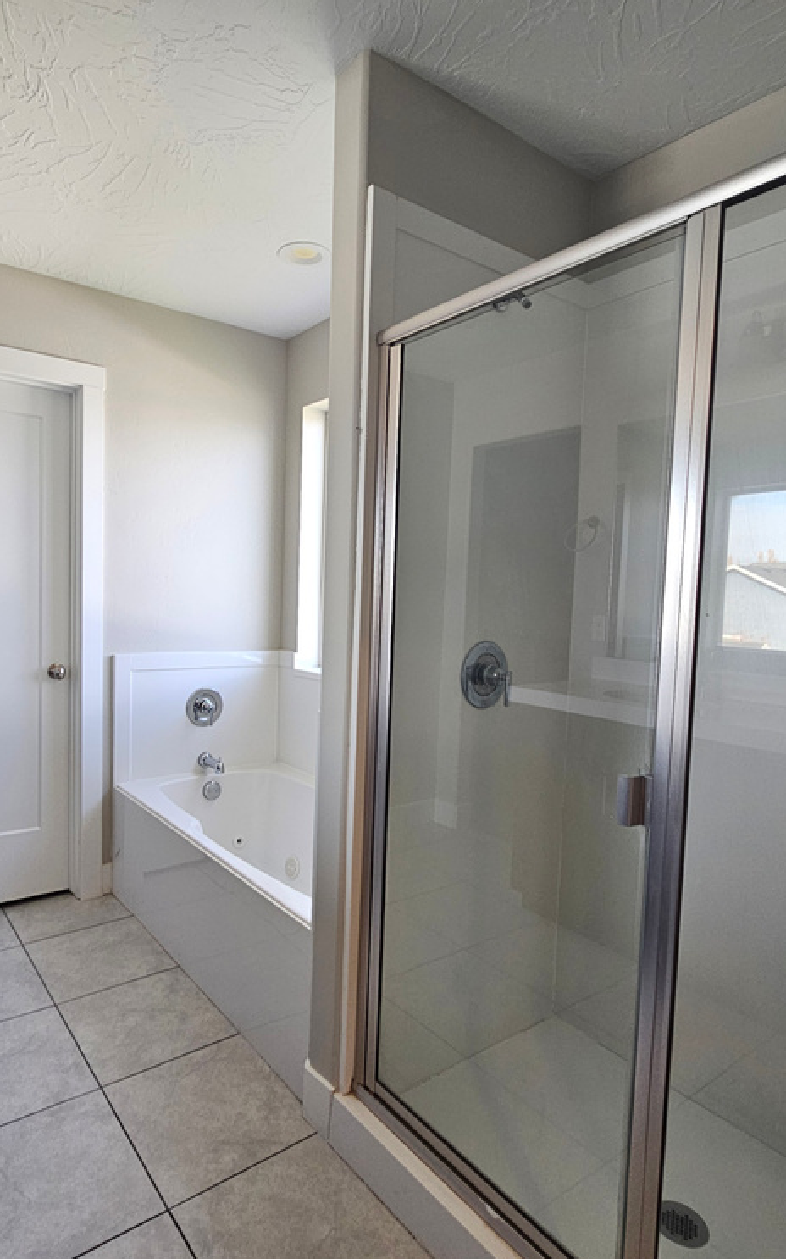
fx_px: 652
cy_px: 644
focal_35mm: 19
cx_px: 318
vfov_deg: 88.0
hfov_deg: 61.7
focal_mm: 2.2
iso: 125
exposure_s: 1/100
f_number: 2.2
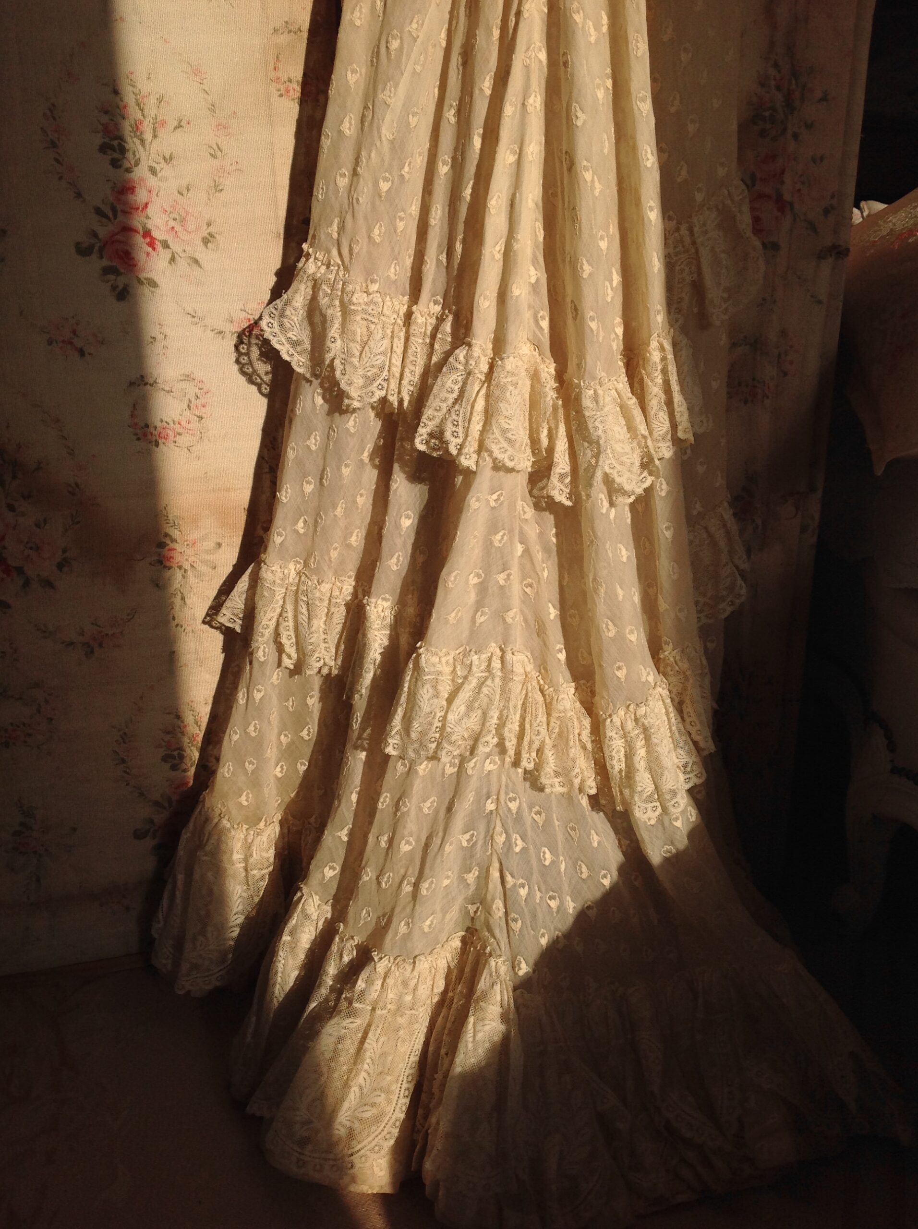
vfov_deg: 52.7
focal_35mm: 35
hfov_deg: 40.6
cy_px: 614
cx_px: 459
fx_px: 1241
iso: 50
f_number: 2.4
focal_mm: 4.28
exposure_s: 1/2160
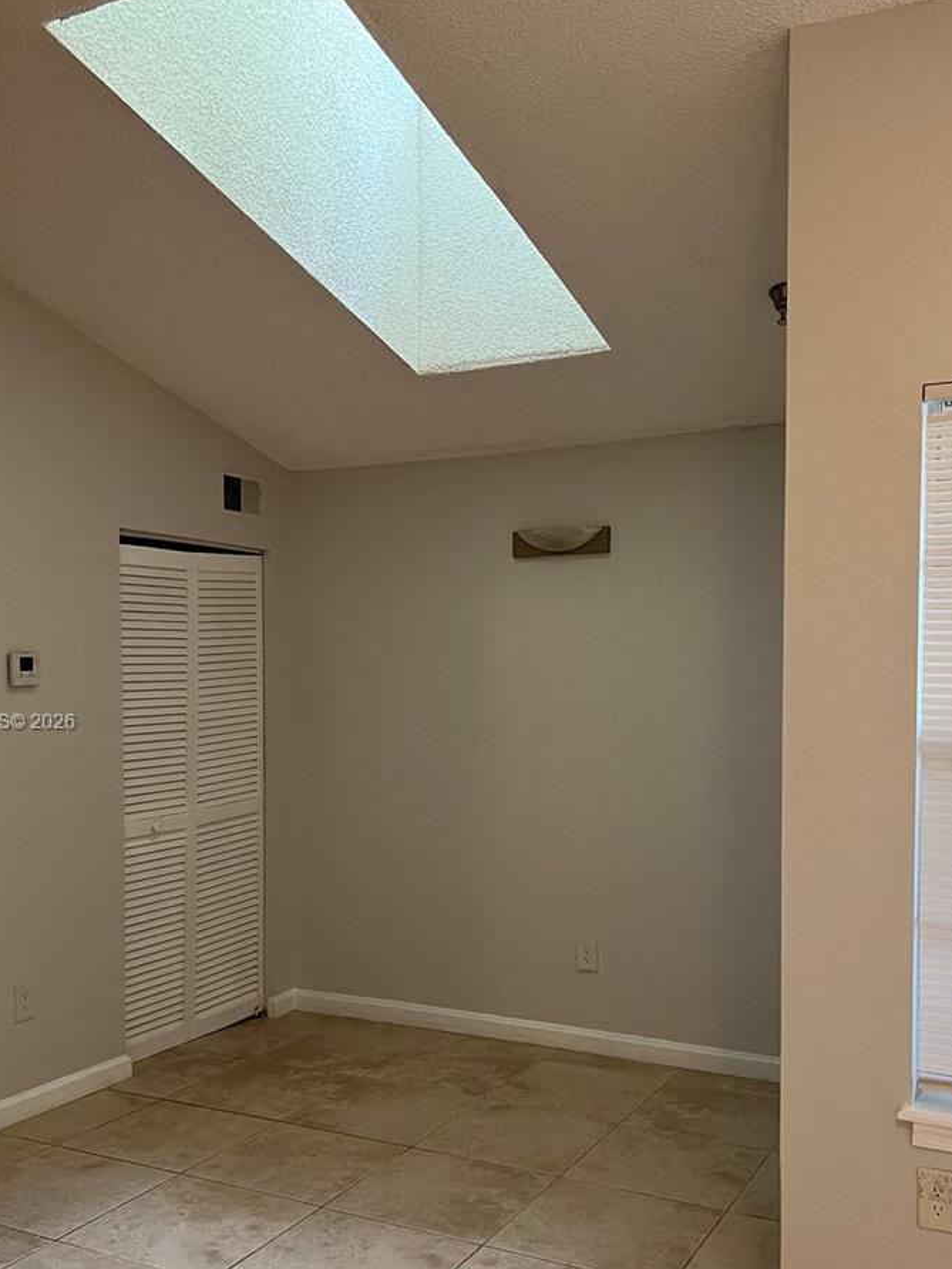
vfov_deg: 52.4
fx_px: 1282
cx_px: 453
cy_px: 724
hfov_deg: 40.7
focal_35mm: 35
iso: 200
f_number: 1.5
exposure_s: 1/60
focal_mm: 5.7
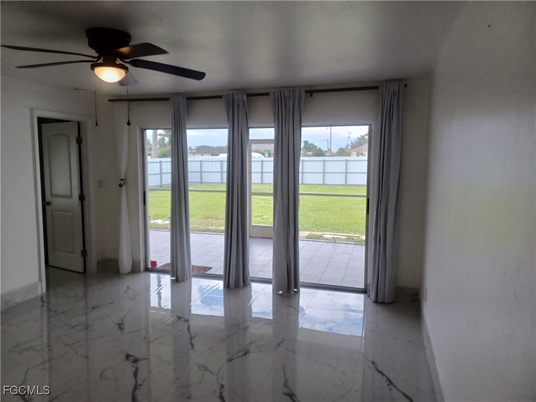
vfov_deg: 54.9
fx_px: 387
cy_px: 201
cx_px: 268
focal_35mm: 25
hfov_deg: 69.4
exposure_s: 1/60
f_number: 1.8
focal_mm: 4.6
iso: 50
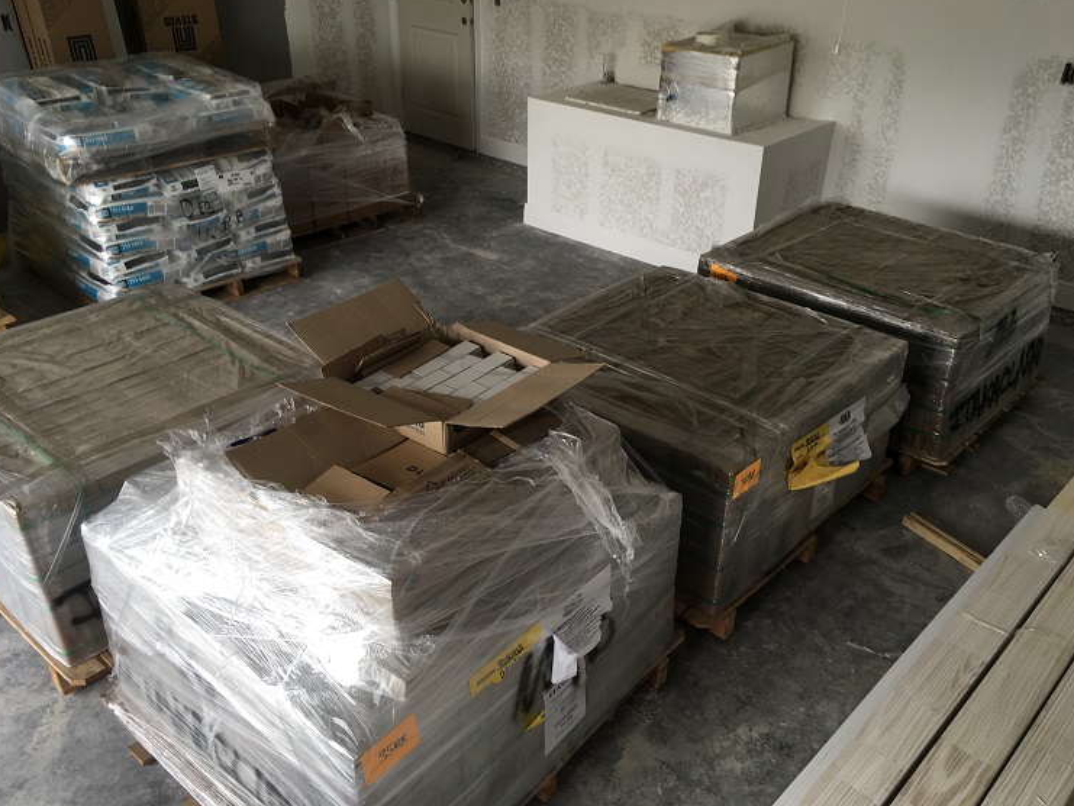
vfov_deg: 46.8
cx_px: 538
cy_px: 399
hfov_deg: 60.0
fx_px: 931
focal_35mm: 30
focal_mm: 4.15
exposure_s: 1/120
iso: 32
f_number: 2.2
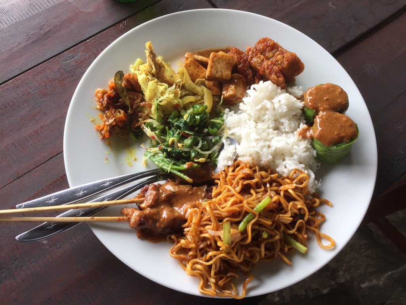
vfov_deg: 48.2
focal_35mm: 29
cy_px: 152
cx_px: 203
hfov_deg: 61.7
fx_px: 340
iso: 32
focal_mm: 4.15
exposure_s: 1/100
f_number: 2.2
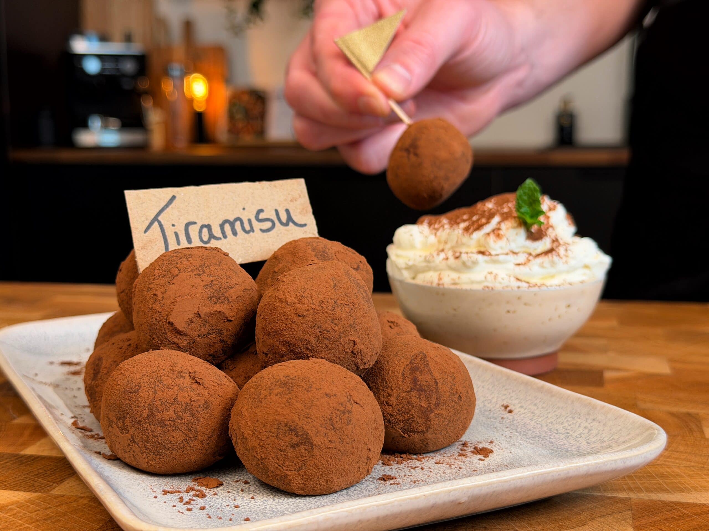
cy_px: 266
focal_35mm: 48
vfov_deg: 30.3
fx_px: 983
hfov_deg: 39.7
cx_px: 354
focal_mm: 6.76
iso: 100
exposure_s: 1/75
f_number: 1.78
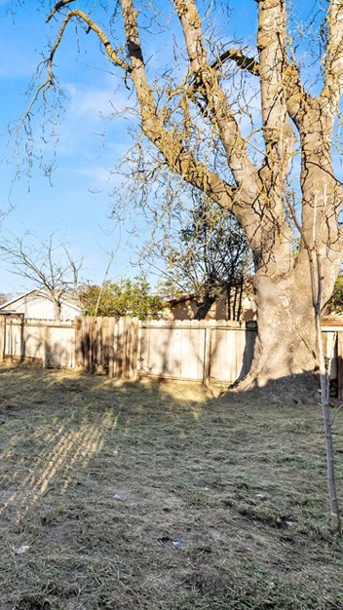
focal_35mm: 24
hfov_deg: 40.5
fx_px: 388
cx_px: -15
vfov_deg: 76.3
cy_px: 320
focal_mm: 14
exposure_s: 1/160
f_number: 6.3
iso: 80
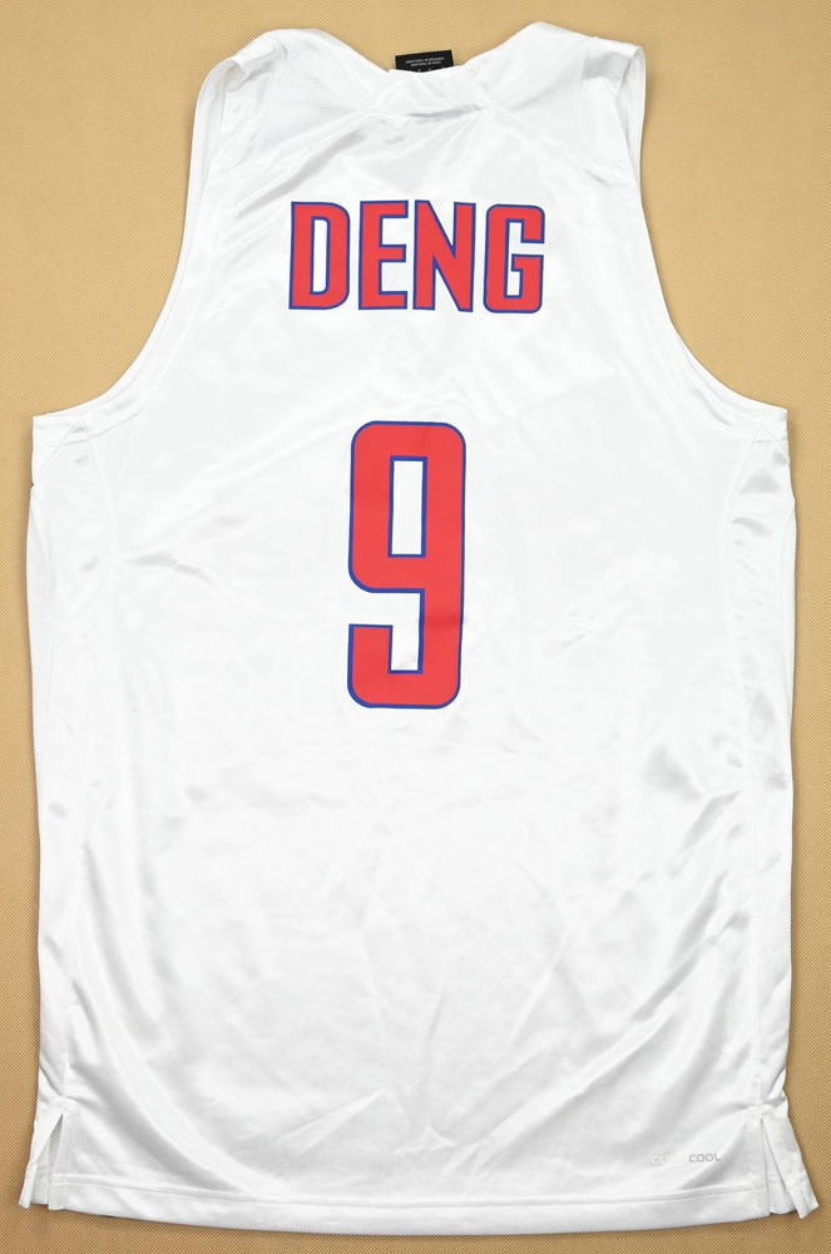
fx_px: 886
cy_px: 627
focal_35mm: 26
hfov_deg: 50.2
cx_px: 416
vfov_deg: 70.5
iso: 200
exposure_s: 1/180
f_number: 4.8
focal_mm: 25.5
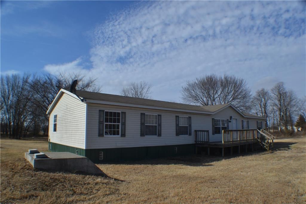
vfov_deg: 43.6
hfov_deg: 61.9
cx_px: 153
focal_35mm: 30
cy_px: 102
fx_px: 255
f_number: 9
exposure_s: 1/320
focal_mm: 20
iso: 100
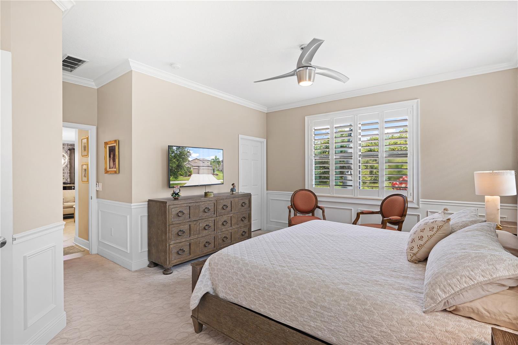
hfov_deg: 93.3
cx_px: 259
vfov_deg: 70.4
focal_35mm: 17
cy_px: 172
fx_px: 245
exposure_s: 1/125
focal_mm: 17
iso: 250
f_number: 8
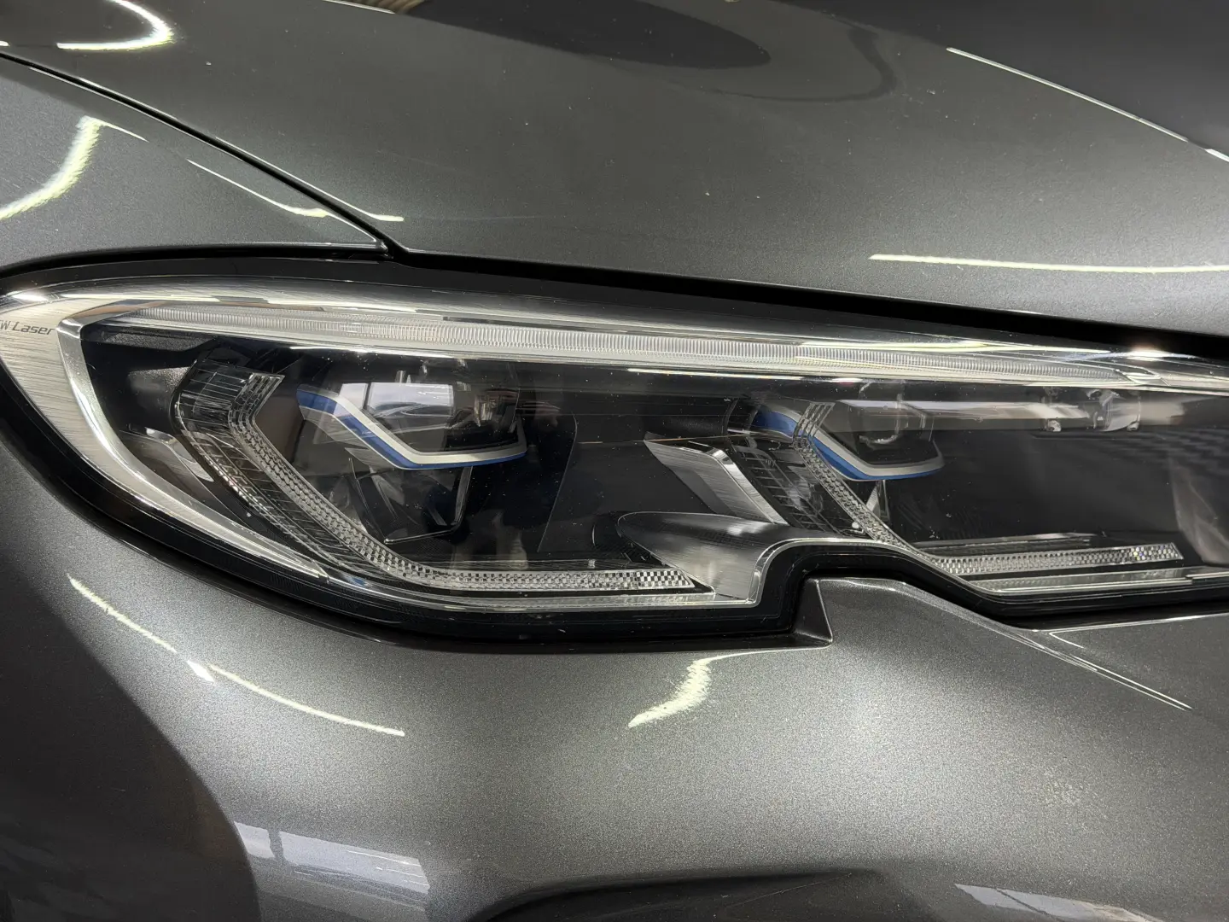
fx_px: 1704
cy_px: 461
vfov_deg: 30.3
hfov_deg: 39.7
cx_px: 614
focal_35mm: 48
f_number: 1.78
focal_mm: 6.76
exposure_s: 1/100
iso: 200
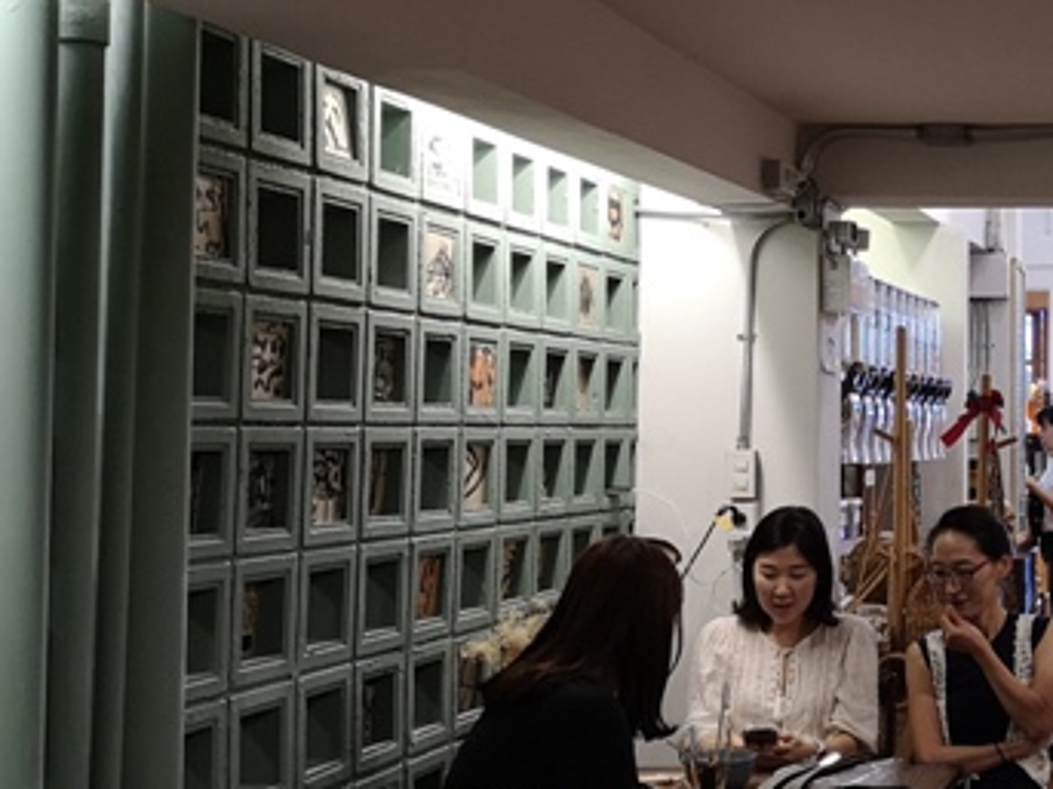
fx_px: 1916
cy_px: 328
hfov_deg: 28.1
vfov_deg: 23.2
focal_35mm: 63
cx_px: 1148
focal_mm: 3.95
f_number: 1.8
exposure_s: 1/33.3
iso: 250
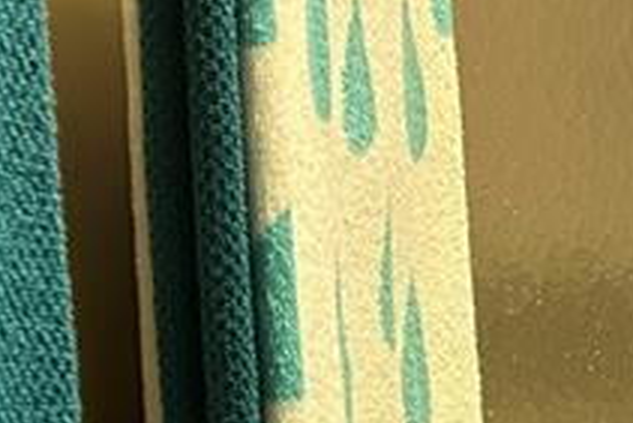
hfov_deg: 15.1
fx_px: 2305
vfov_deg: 9.8
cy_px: 810
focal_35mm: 131
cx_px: 777
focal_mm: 5.7
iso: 400
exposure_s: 1/40
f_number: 1.5
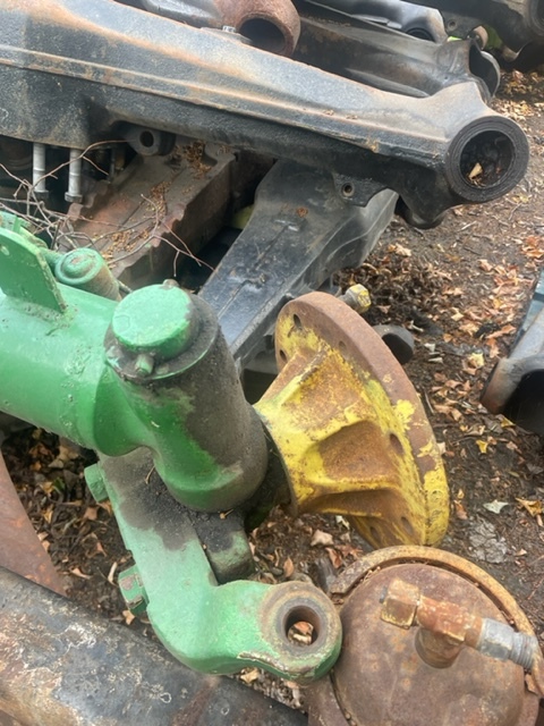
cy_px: 363
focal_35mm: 26
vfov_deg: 67.3
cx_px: 272
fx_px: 545
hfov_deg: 53.1
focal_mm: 4.2
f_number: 1.6
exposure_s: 1/121
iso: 40
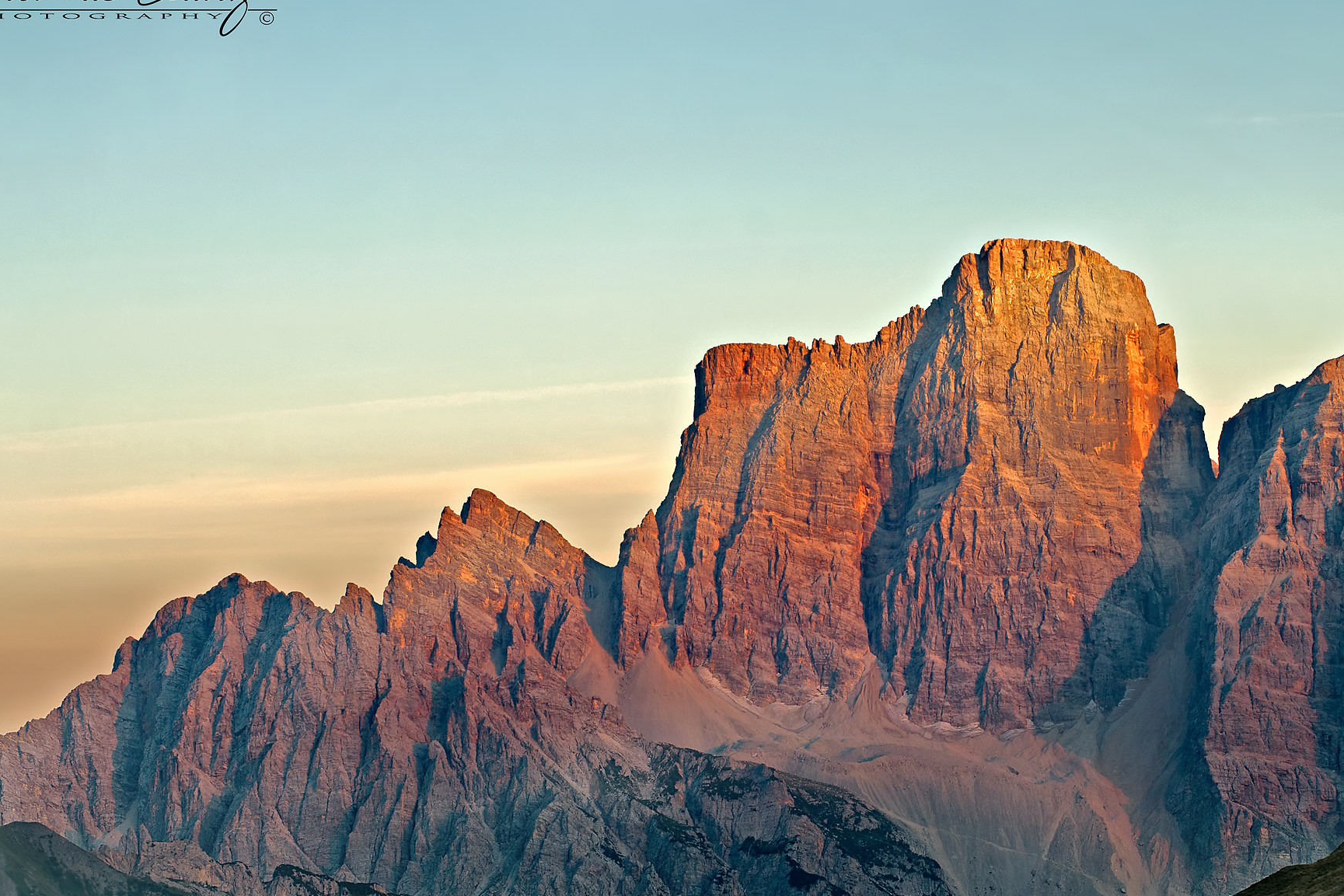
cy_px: 570
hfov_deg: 19.6
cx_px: 893
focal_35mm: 104
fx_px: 3883
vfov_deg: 13.2
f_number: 7.1
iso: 200
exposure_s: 1/100
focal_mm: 50
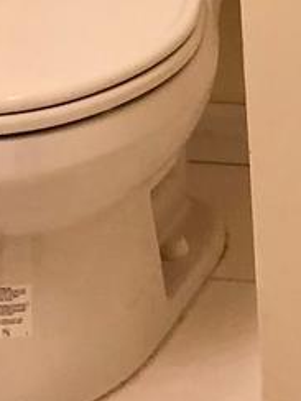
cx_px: 778
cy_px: -449
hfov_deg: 7.7
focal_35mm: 176
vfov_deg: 10.2
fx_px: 2041
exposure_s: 1/30
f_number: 1.8
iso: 25
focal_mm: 4
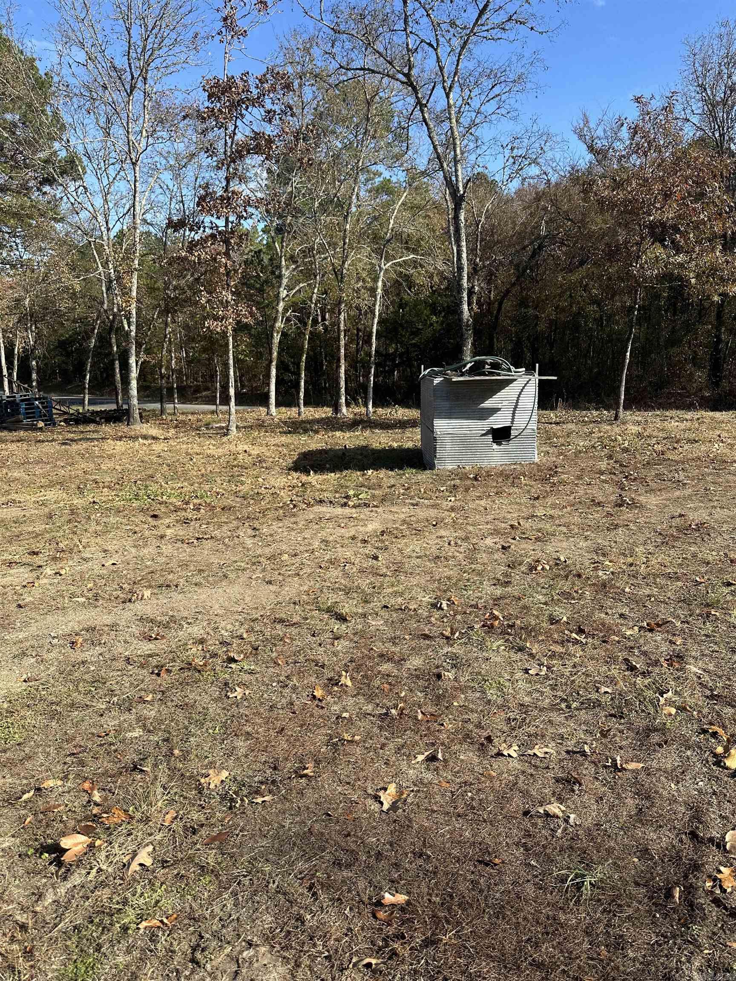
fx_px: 680
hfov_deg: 56.8
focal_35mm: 24
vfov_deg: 71.6
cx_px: 368
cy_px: 490
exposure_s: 1/2299
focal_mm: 6.86
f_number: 1.78
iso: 80
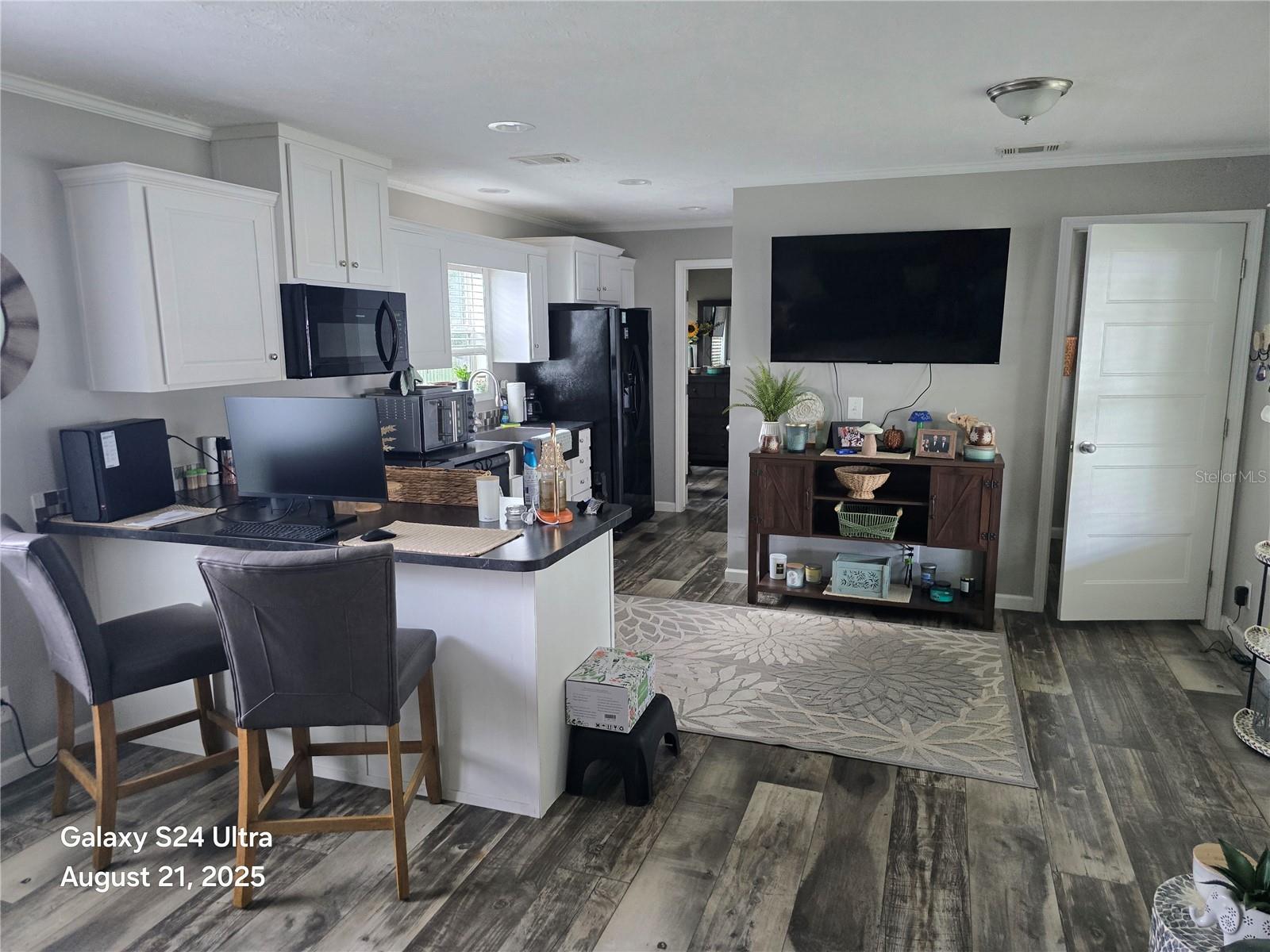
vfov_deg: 58.9
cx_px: 635
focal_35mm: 23
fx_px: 844
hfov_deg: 73.9
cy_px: 476
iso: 800
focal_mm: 6.3
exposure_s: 1/120
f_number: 1.7
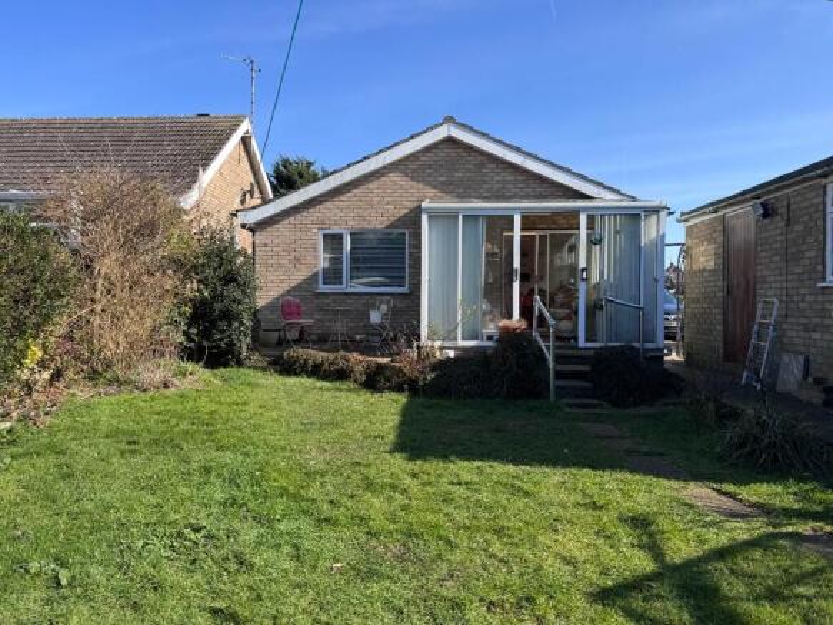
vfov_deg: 56.8
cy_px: 312
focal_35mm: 24
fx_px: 577
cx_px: 416
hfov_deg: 71.6
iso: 80
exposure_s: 1/2506
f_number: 1.78
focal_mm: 6.76
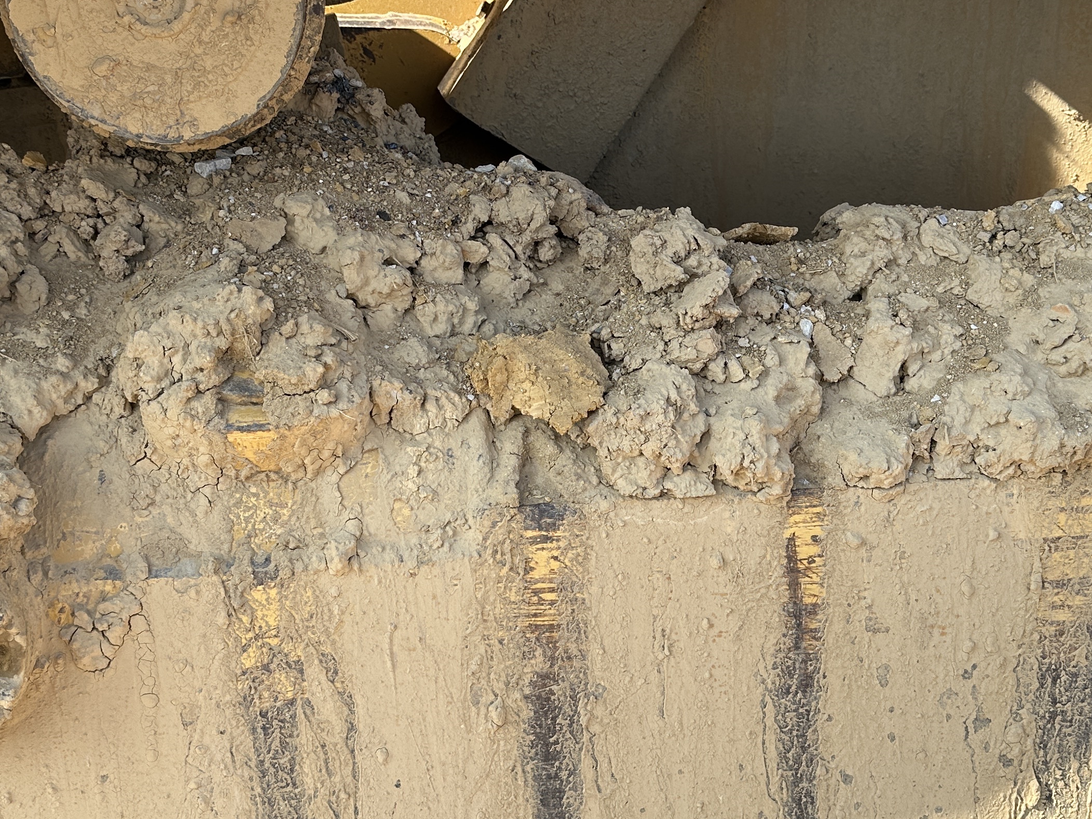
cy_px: 424
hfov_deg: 41.2
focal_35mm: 46
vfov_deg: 31.5
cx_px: 515
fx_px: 1451
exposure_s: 1/1339
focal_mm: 6.86
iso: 80
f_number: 1.78
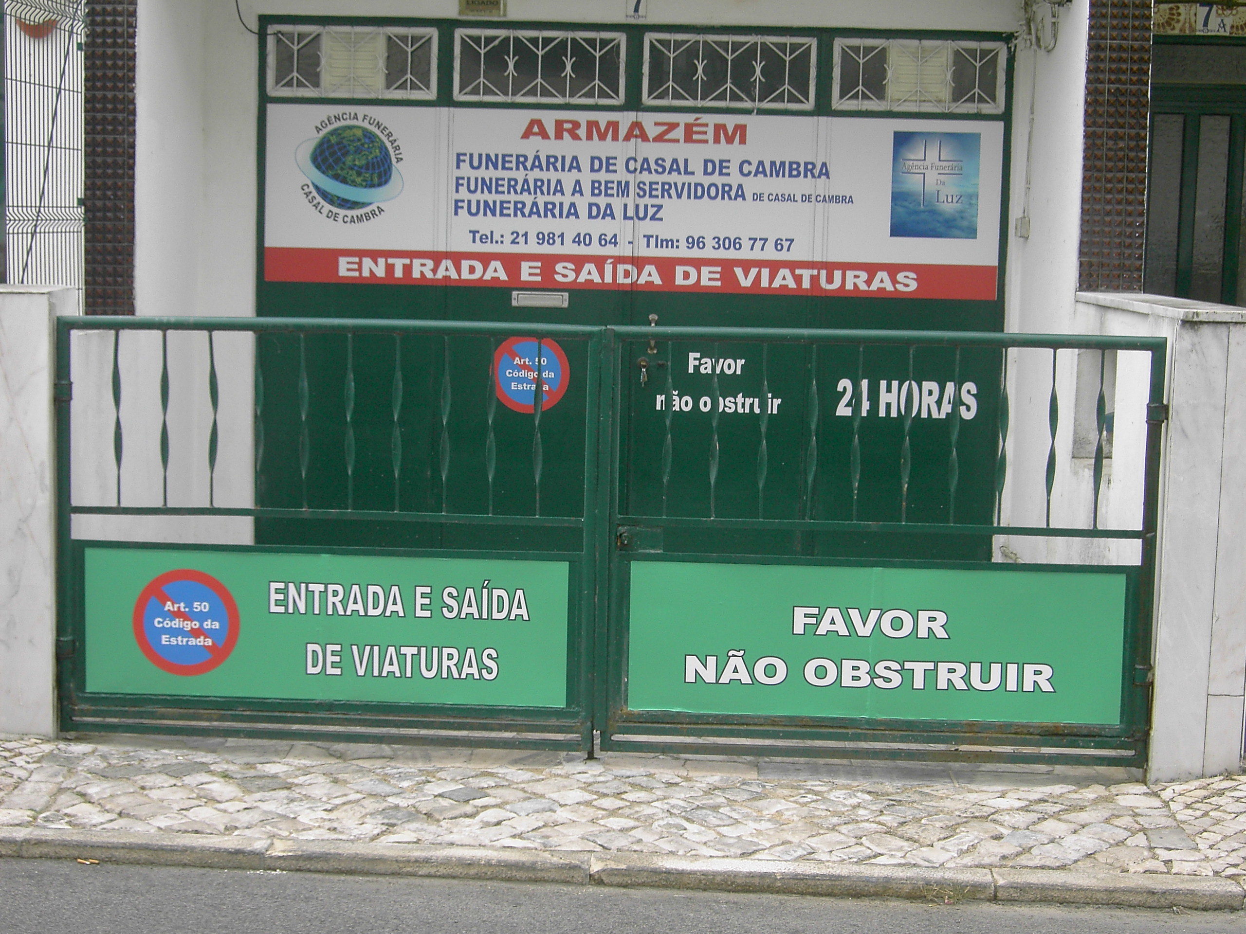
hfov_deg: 33.2
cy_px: 467
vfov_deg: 25.2
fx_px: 2088
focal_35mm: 58
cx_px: 623
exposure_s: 1/125
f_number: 5.6
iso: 100
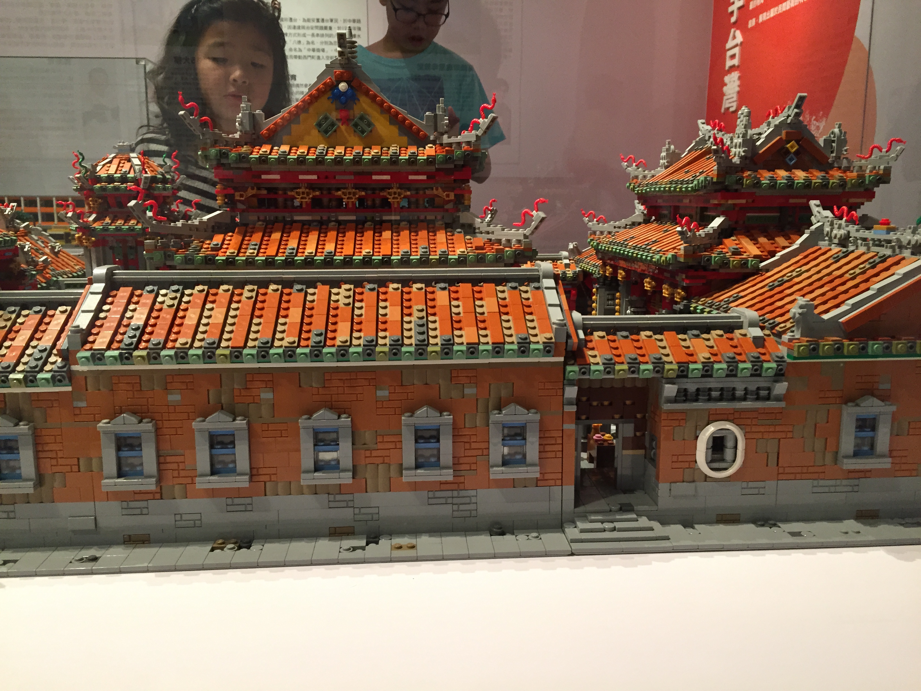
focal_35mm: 29
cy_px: 346
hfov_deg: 61.7
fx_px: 772
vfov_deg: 48.2
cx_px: 460
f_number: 2.2
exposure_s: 1/30
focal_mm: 4.15
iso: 125
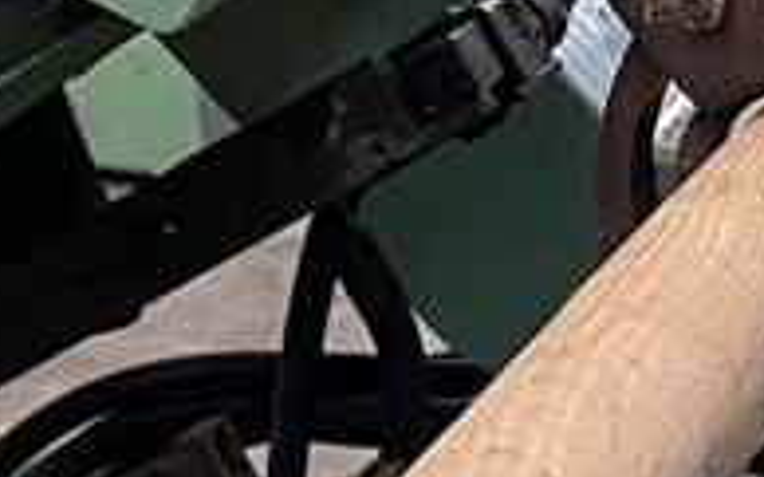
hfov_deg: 11.5
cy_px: 233
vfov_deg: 7.2
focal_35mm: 182
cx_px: 536
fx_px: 3787
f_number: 1.8
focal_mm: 4.25
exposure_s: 1/60
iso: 400
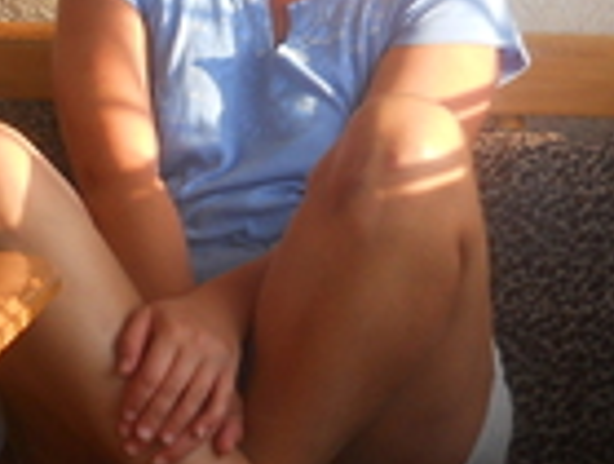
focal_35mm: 213
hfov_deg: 9.0
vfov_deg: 7.0
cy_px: 62
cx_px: -349
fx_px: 3788
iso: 80
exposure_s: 1/80
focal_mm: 10.84
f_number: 4
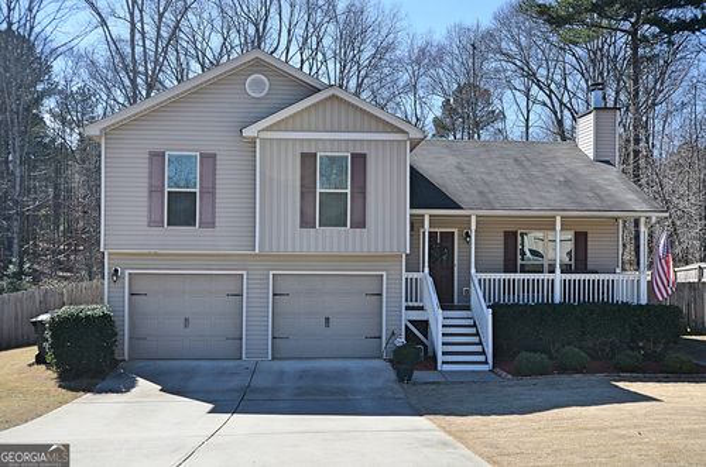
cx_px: 353
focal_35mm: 36
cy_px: 234
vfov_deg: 36.7
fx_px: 704
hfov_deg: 53.2
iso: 200
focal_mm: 24
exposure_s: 1/250
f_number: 8
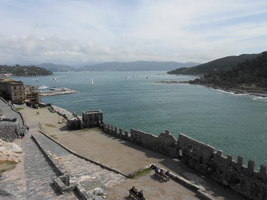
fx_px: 200
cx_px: 134
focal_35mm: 26
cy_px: 100
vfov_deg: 53.0
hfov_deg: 67.3
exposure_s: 1/1500
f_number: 3.2
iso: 80
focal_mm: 4.6
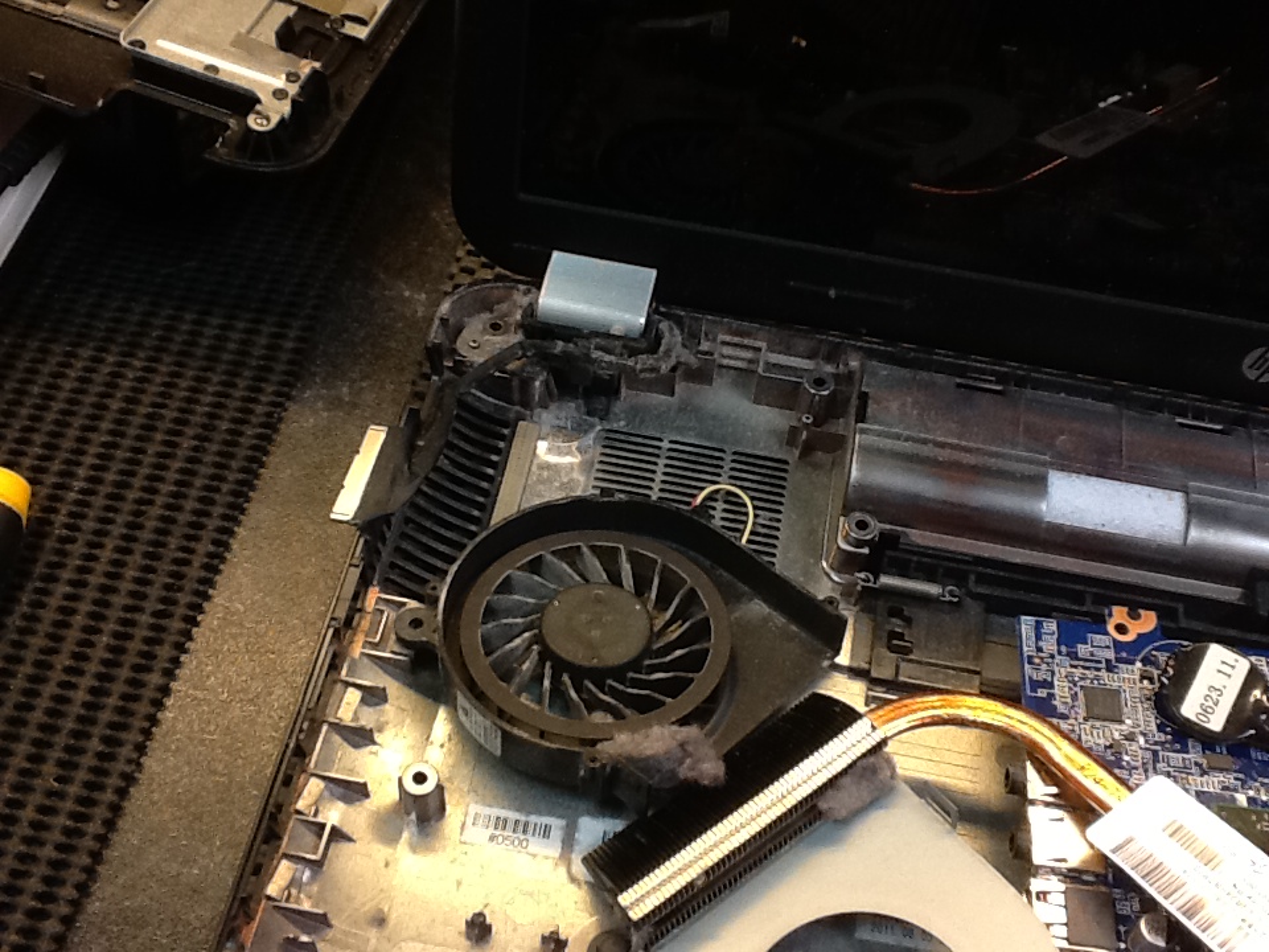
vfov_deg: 32.9
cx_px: 634
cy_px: 476
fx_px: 1613
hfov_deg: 42.9
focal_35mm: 44
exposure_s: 1/30
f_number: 2.4
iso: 100
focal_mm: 2.03
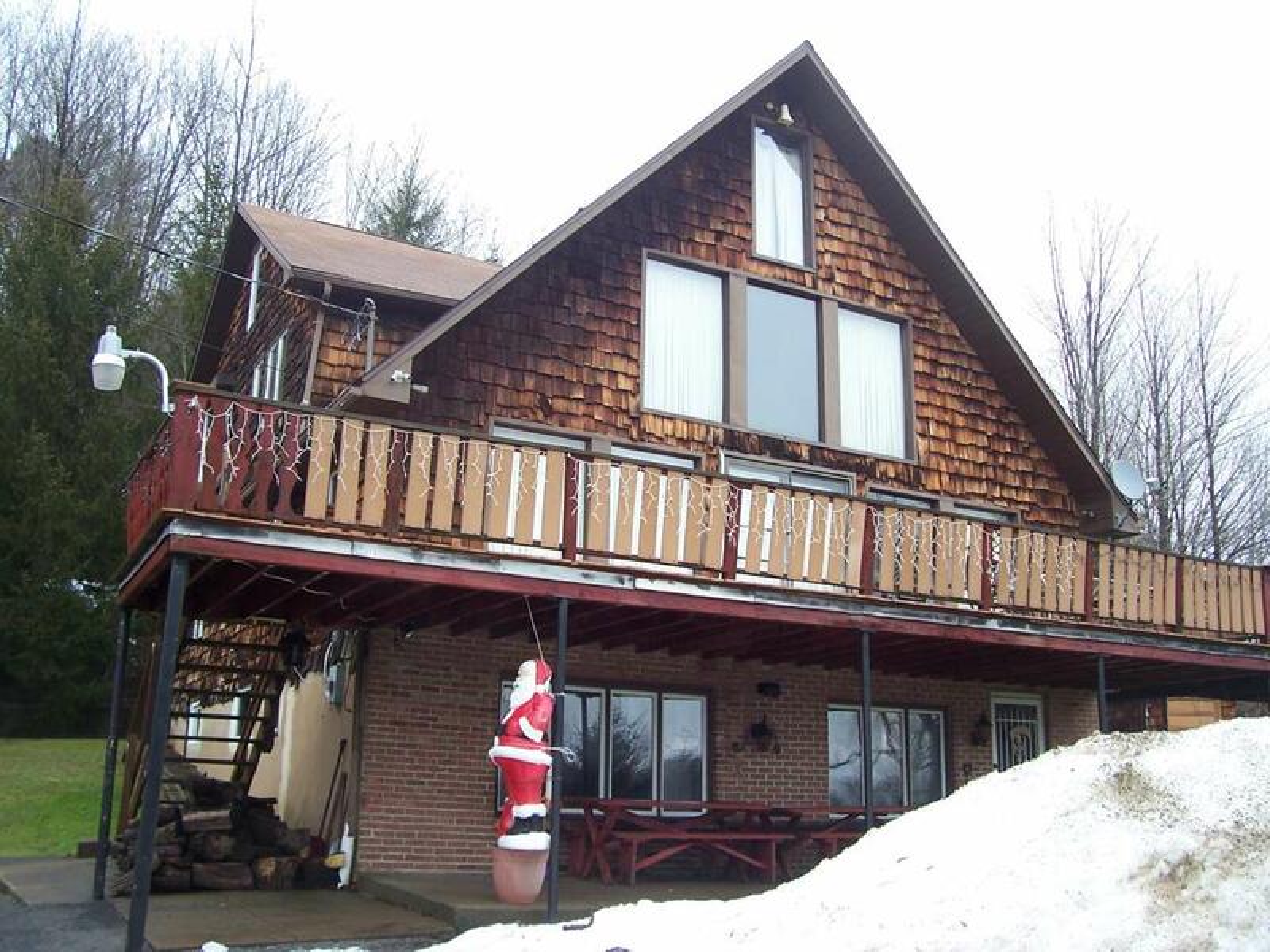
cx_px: 635
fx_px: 1247
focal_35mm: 34
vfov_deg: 41.8
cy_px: 476
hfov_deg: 54.0
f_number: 2.7
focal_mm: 5.6
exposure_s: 1/90
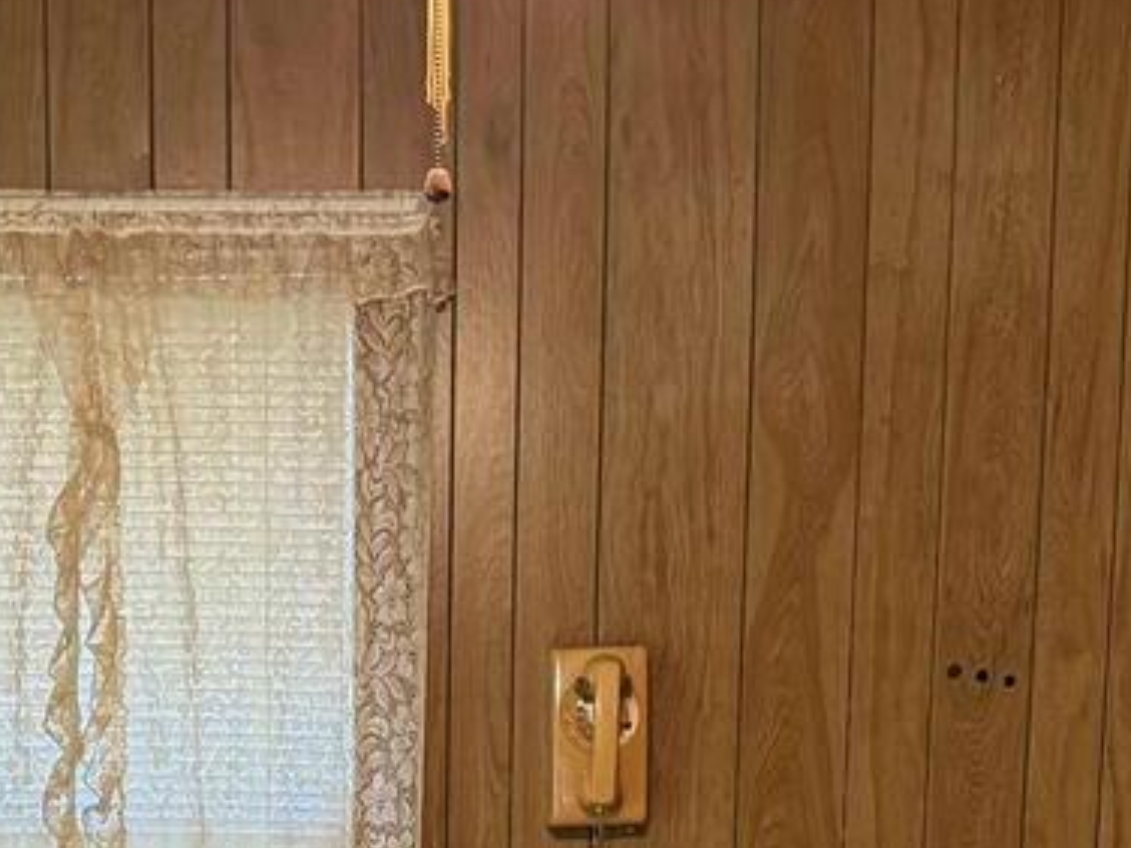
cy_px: 1287
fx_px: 3006
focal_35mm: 92
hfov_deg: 21.1
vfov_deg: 14.9
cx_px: 250
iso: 320
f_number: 1.78
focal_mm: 6.76
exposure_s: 1/60
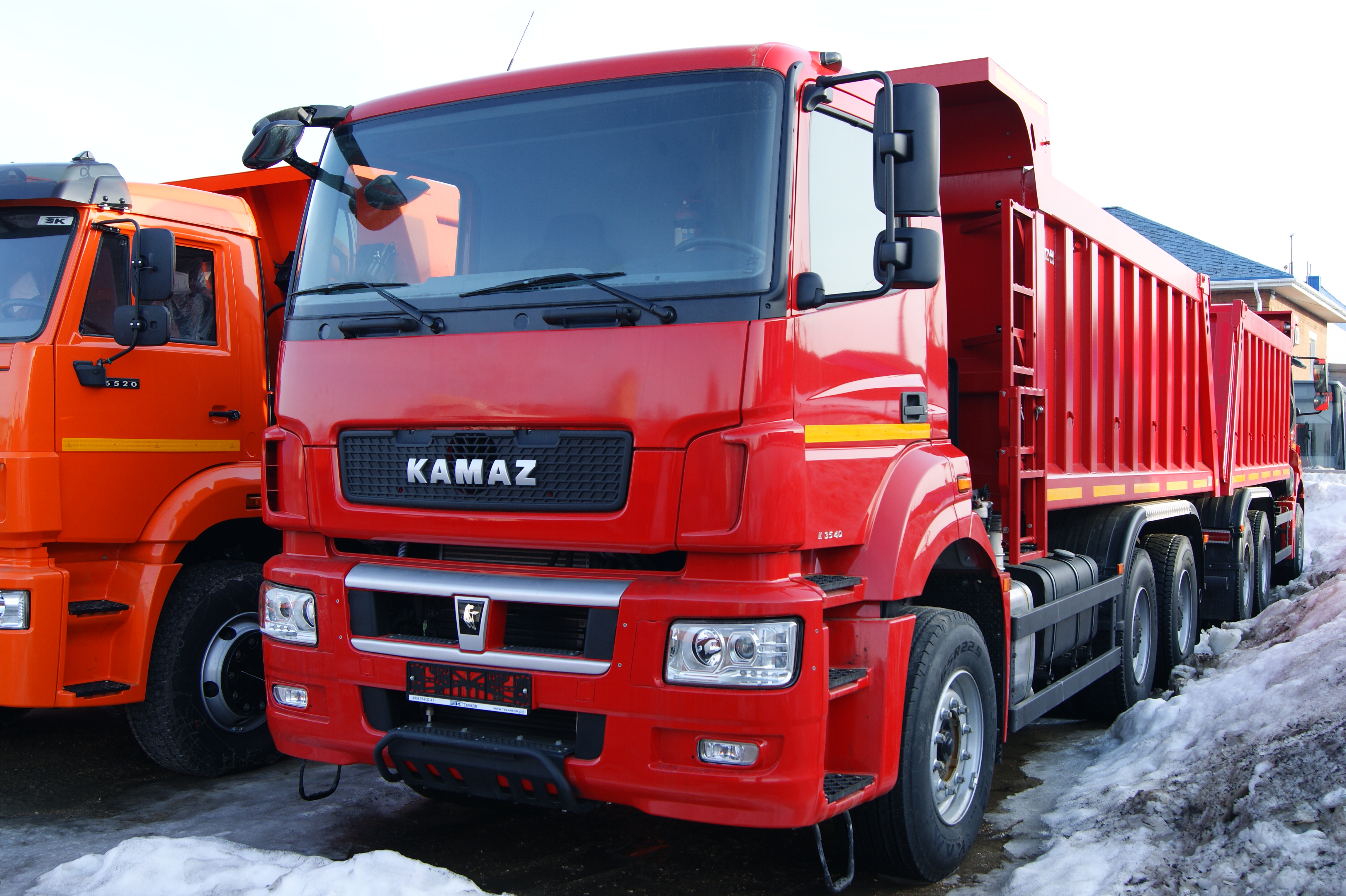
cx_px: 673
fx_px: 1345
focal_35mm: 36
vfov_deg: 36.8
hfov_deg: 53.2
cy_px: 448
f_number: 6.3
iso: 100
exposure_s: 1/80
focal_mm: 24
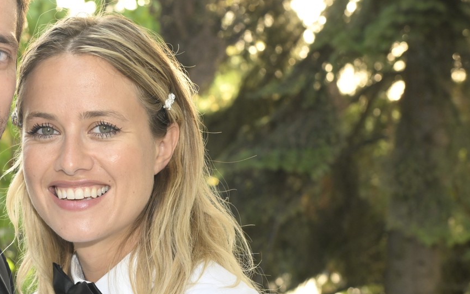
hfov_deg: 19.8
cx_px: 43
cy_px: 194
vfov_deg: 12.7
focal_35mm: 103
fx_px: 1319
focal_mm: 48
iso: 1000
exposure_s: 1/200
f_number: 5.6
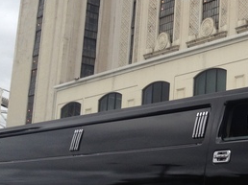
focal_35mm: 95
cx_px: 285
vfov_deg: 15.5
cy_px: 70
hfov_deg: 19.6
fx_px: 680
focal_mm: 4.28
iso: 50
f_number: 2.4
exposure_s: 1/391
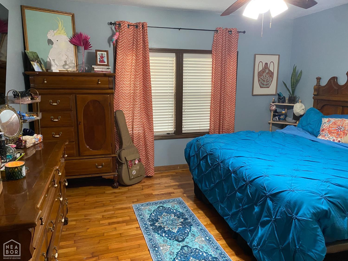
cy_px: 130
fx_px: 261
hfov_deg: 67.3
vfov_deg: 53.1
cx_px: 174
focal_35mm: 26
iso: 400
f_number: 1.8
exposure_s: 1/60
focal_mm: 4.25
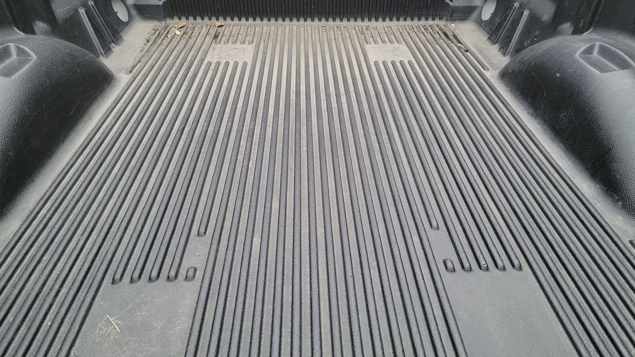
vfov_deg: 42.9
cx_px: 325
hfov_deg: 69.8
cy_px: 171
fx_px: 455
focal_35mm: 27
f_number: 1.8
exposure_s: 1/59
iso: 71
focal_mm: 6.7
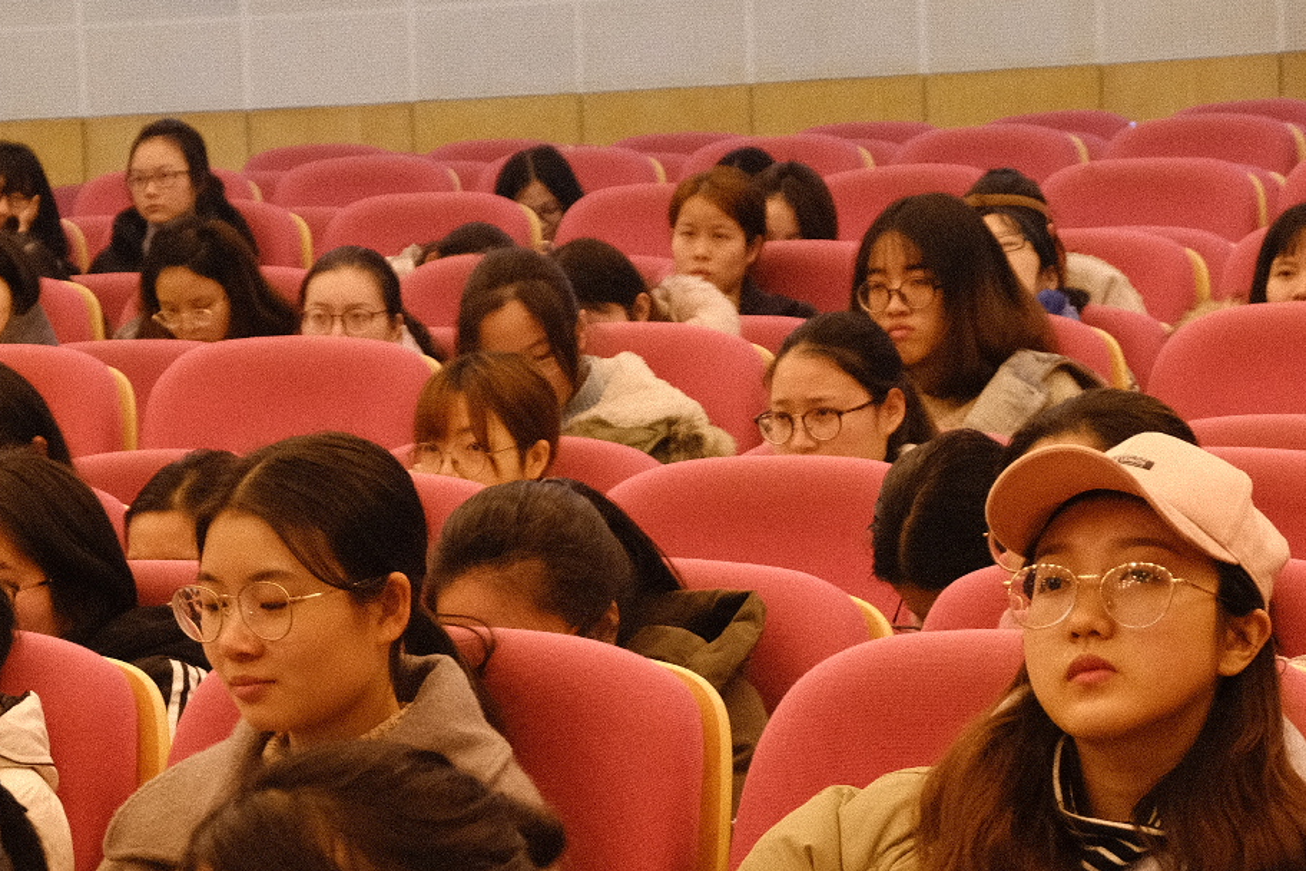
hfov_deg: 14.0
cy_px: 755
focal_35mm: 146
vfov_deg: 9.4
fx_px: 5296
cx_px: 219
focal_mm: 50
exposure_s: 1/28
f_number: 5.6
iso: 1600
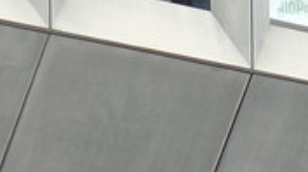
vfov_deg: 2.3
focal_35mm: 518
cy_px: 358
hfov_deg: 4.2
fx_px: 4225
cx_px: 466
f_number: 4.1
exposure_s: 1/640
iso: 80
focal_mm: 14.2
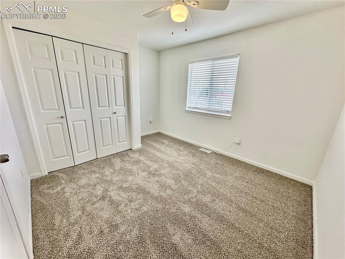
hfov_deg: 102.1
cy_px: 130
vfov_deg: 85.6
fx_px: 139
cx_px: 172
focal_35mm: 14
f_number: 2.2
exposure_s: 1/99
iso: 80
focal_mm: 2.22
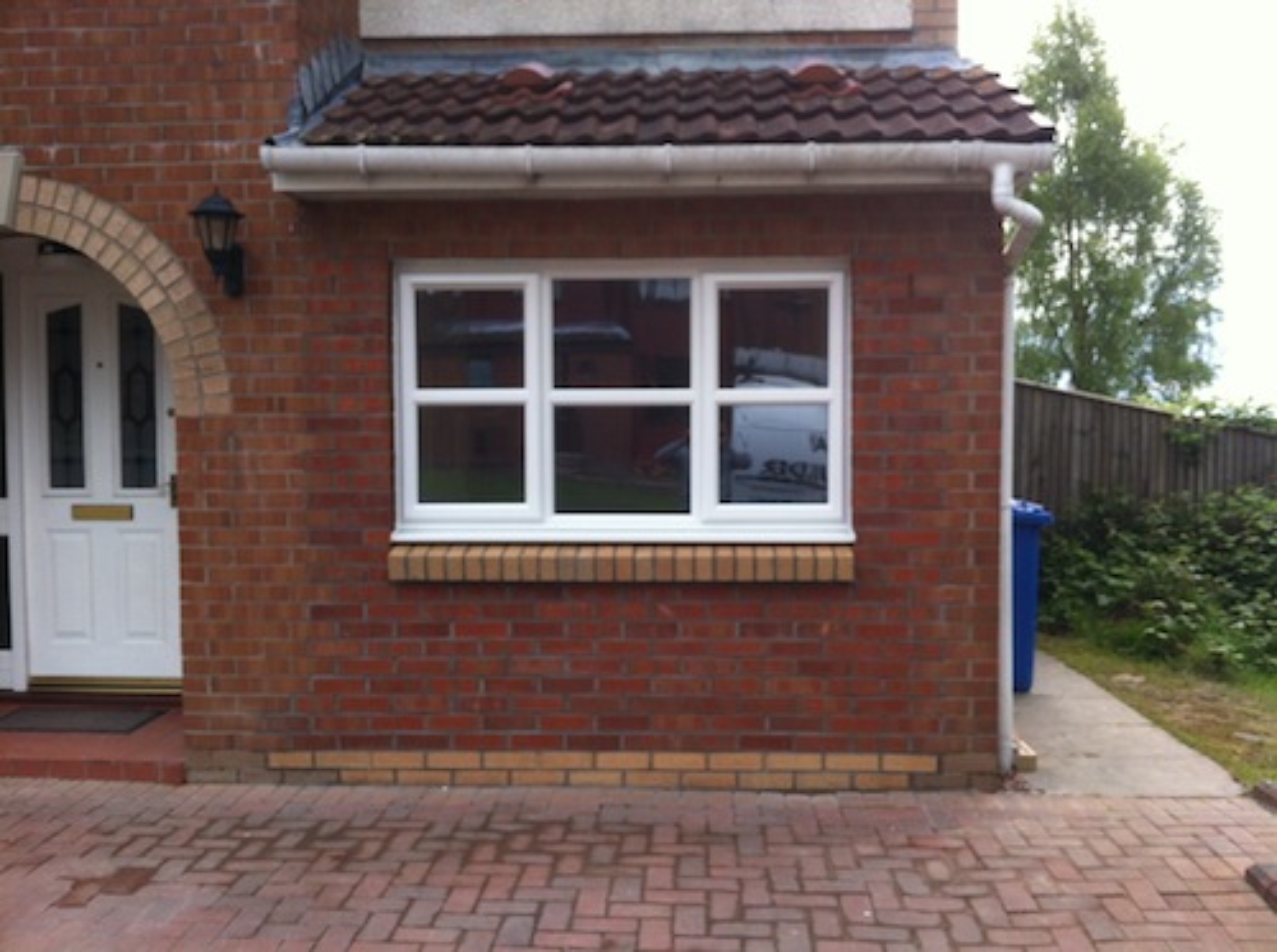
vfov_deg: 40.6
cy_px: 476
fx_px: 1289
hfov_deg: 52.7
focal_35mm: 35
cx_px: 638
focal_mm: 3.85
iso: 80
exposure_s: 1/269
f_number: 2.8
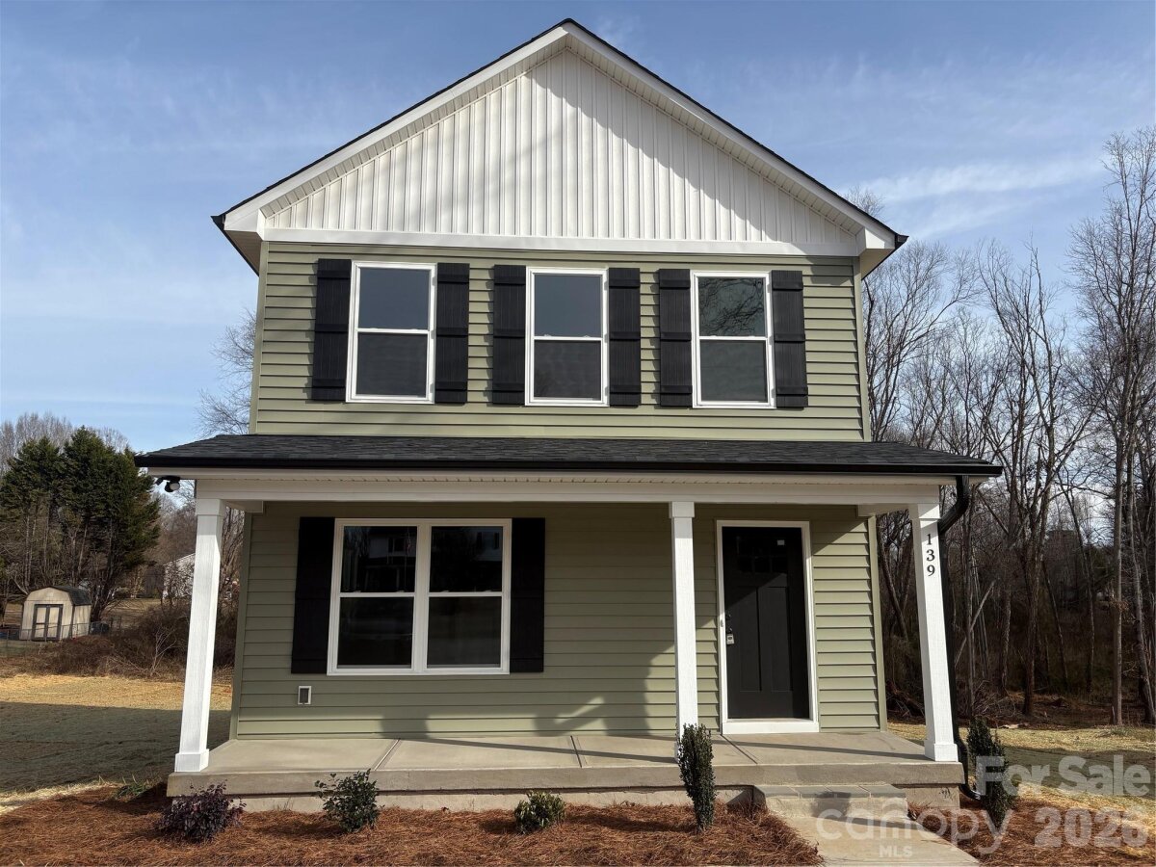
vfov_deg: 53.1
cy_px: 434
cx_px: 578
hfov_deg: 67.3
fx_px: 868
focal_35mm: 26
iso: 50
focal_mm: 5.96
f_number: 1.6
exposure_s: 1/3831
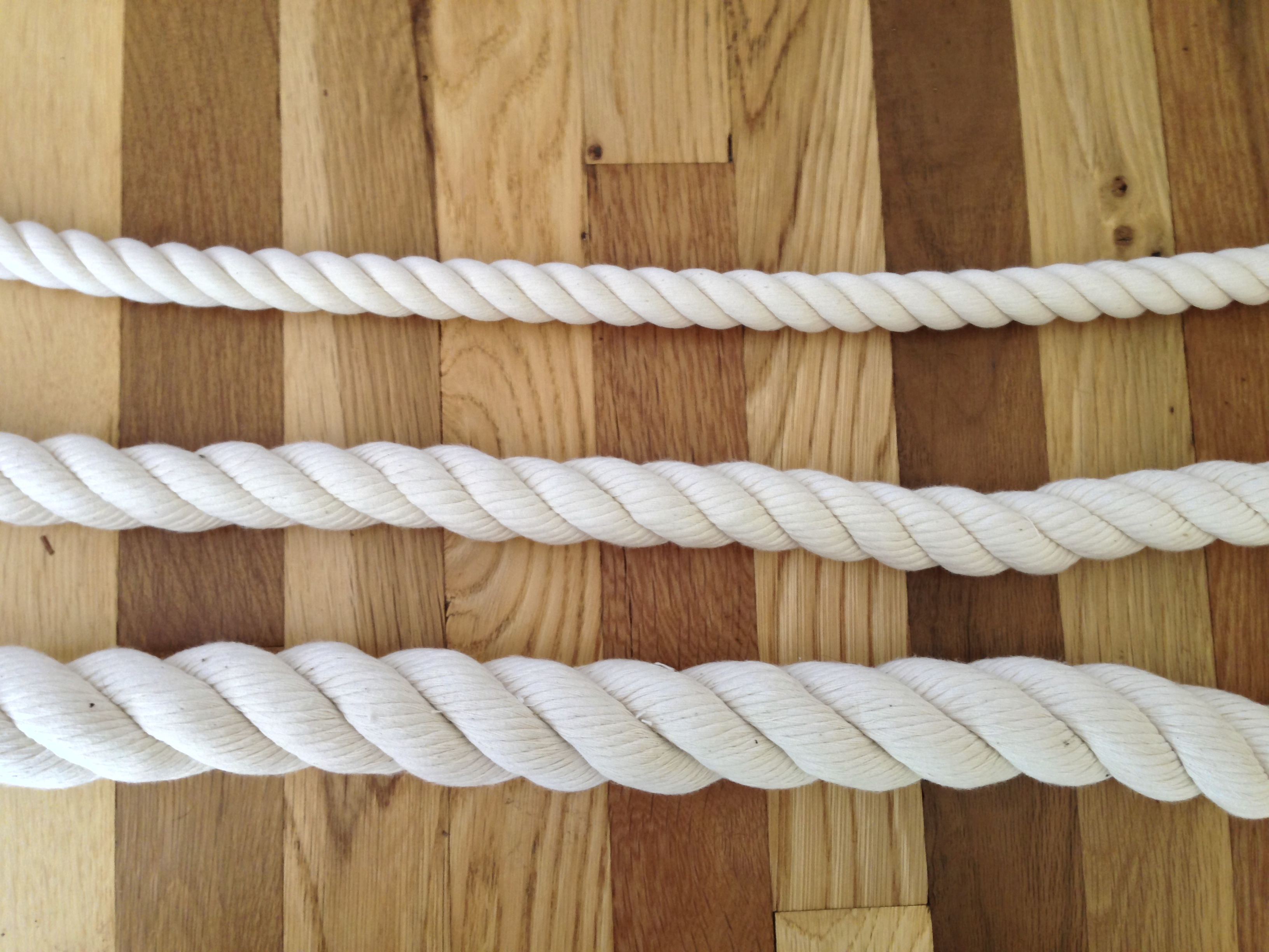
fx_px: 1210
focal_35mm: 33
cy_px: 476
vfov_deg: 42.9
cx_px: 634
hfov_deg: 55.4
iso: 125
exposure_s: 1/20
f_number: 2.4
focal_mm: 4.13
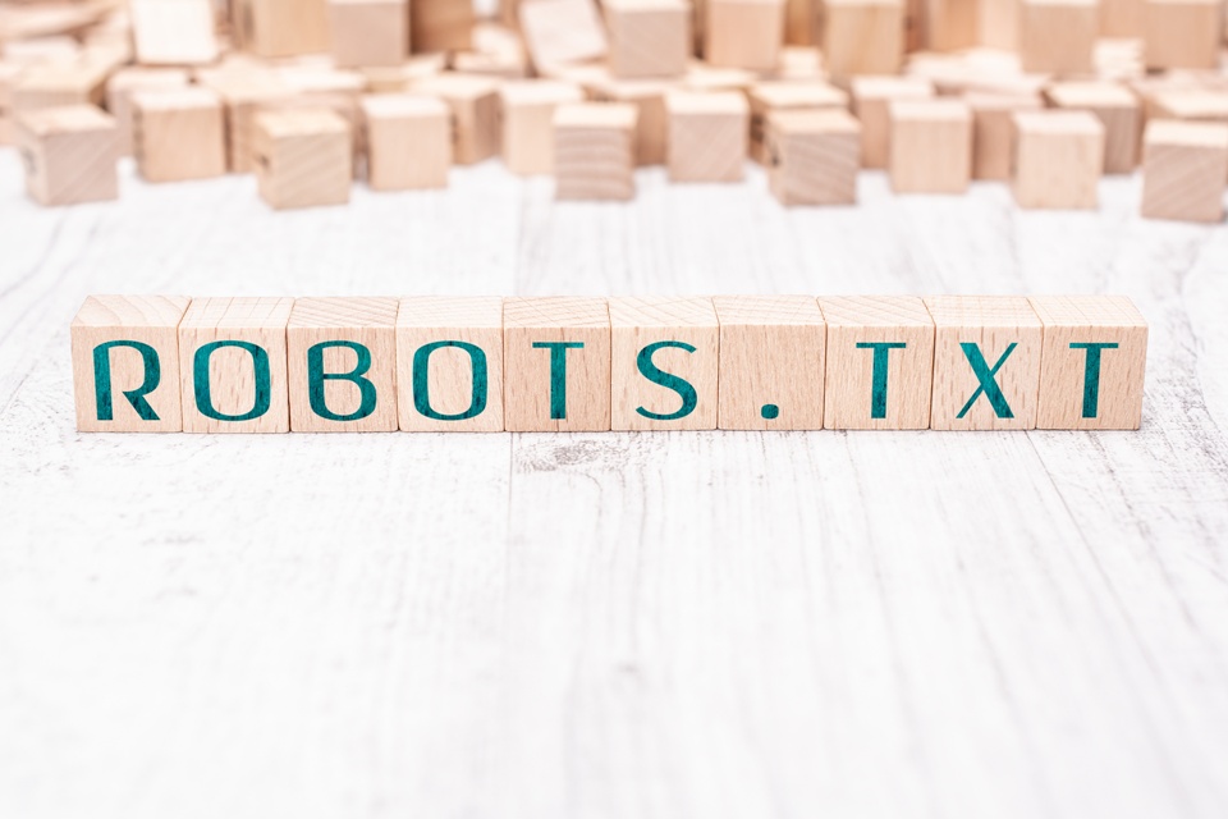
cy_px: 410
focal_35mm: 60
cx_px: 614
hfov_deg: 33.4
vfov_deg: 22.6
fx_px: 2047
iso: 100
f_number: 7.1
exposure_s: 1/125
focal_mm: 40
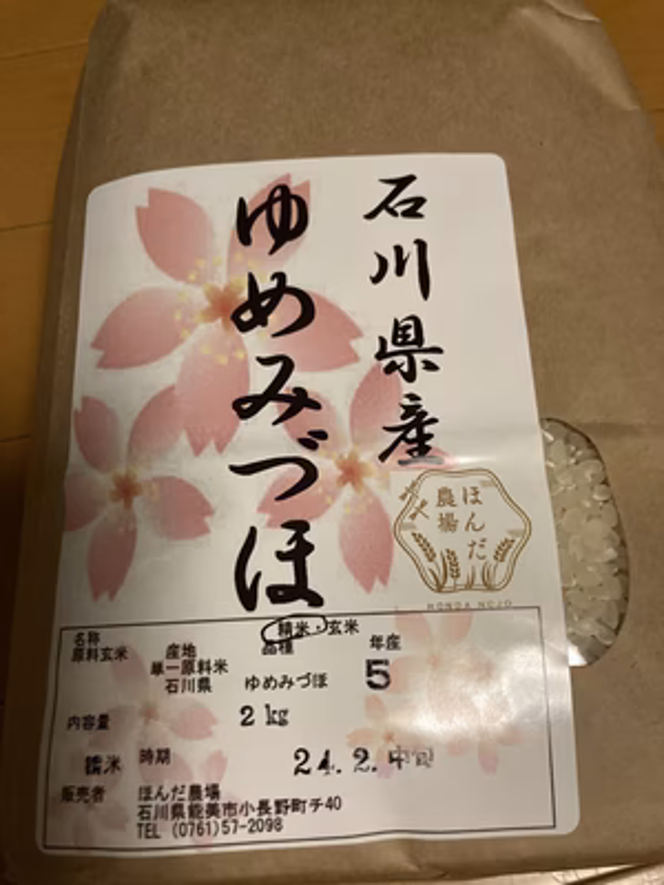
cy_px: 442
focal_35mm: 28
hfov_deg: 49.7
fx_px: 716
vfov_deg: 63.4
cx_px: 332
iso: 500
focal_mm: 3.99
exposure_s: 1/30
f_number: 1.8
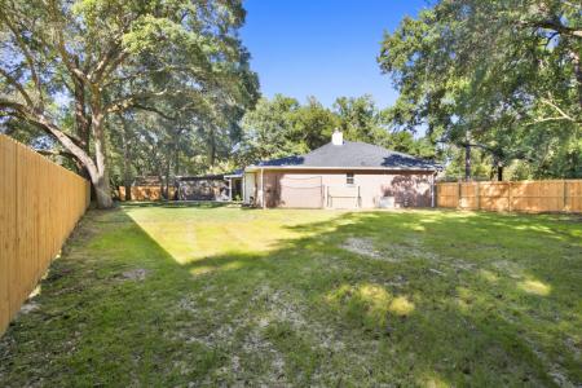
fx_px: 291
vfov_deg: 67.4
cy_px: 194
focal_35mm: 18
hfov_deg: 90.0
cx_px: 291
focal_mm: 18
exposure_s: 1/25
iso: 200
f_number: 11
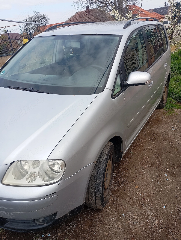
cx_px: 89
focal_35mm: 29
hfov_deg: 48.4
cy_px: 122
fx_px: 202
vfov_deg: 61.6
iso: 102
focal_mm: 4.27
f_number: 1.8
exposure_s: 1/348
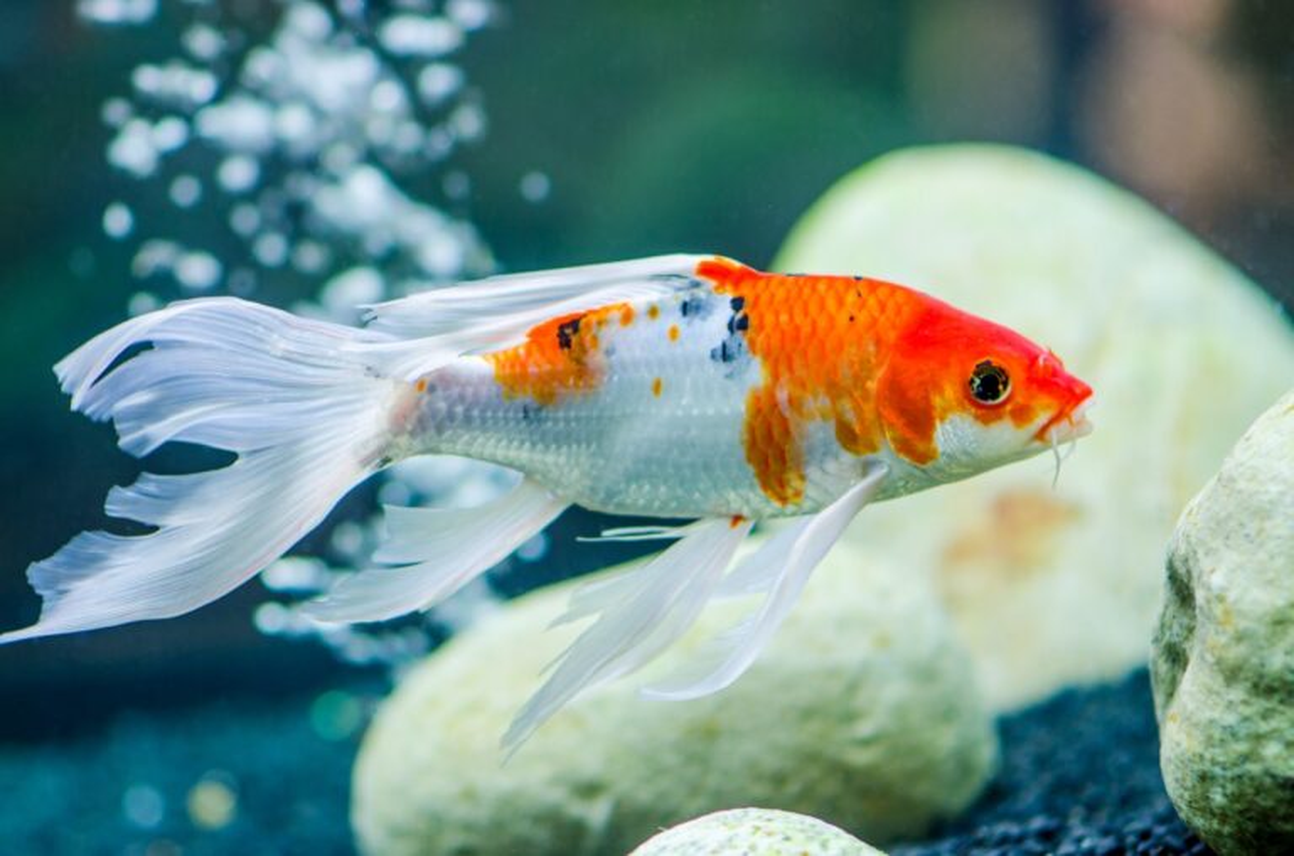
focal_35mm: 128
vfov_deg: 10.7
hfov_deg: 16.1
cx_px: 647
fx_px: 4572
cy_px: 428
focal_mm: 85
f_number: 2
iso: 200
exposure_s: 1/160
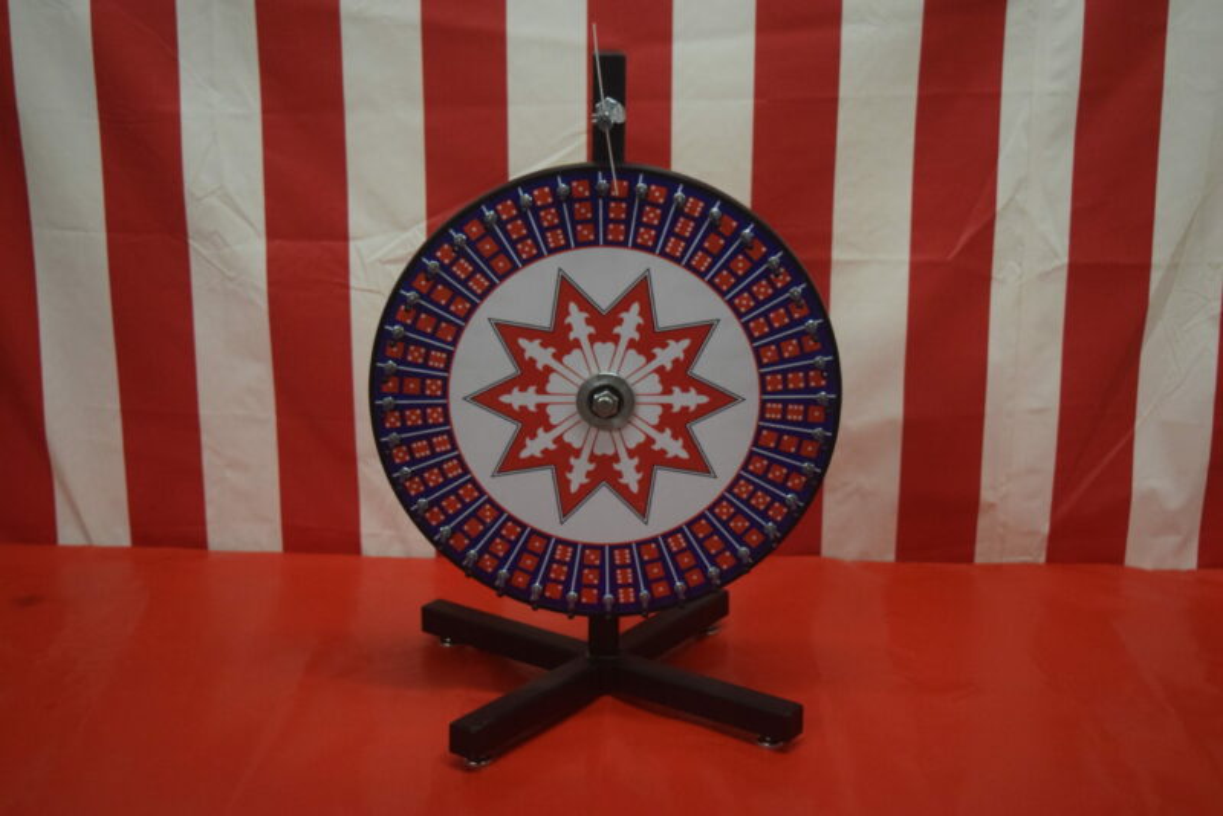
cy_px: 408
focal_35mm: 52
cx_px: 612
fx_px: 1784
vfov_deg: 25.8
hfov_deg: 37.8
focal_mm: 35
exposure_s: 1/60
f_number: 4.5
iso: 2800
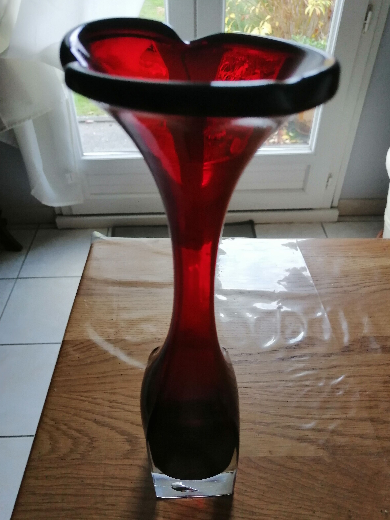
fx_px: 406
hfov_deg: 51.4
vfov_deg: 65.3
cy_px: 266
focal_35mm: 27
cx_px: 196
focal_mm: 3.96
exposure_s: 1/100
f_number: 1.8
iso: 250
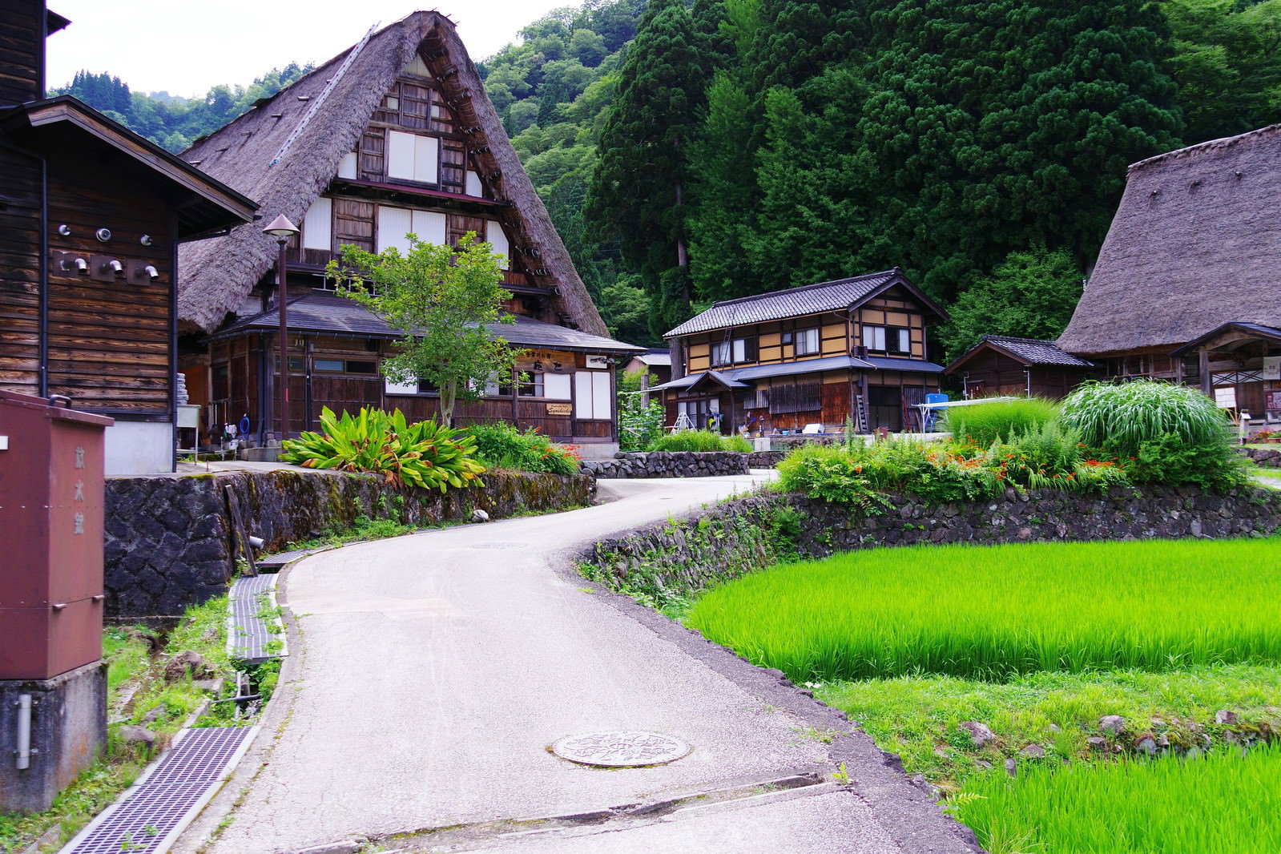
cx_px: 640
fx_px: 1245
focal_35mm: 35
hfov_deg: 54.4
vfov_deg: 37.9
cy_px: 427
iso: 400
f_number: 3.5
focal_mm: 23.13
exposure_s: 1/2500
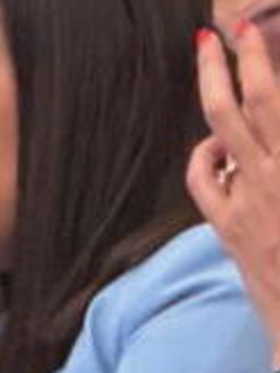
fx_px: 8067
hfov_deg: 2.0
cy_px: -455
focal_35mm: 748
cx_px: -817
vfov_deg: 2.6
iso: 800
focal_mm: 15.66
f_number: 2.8
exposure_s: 1/50
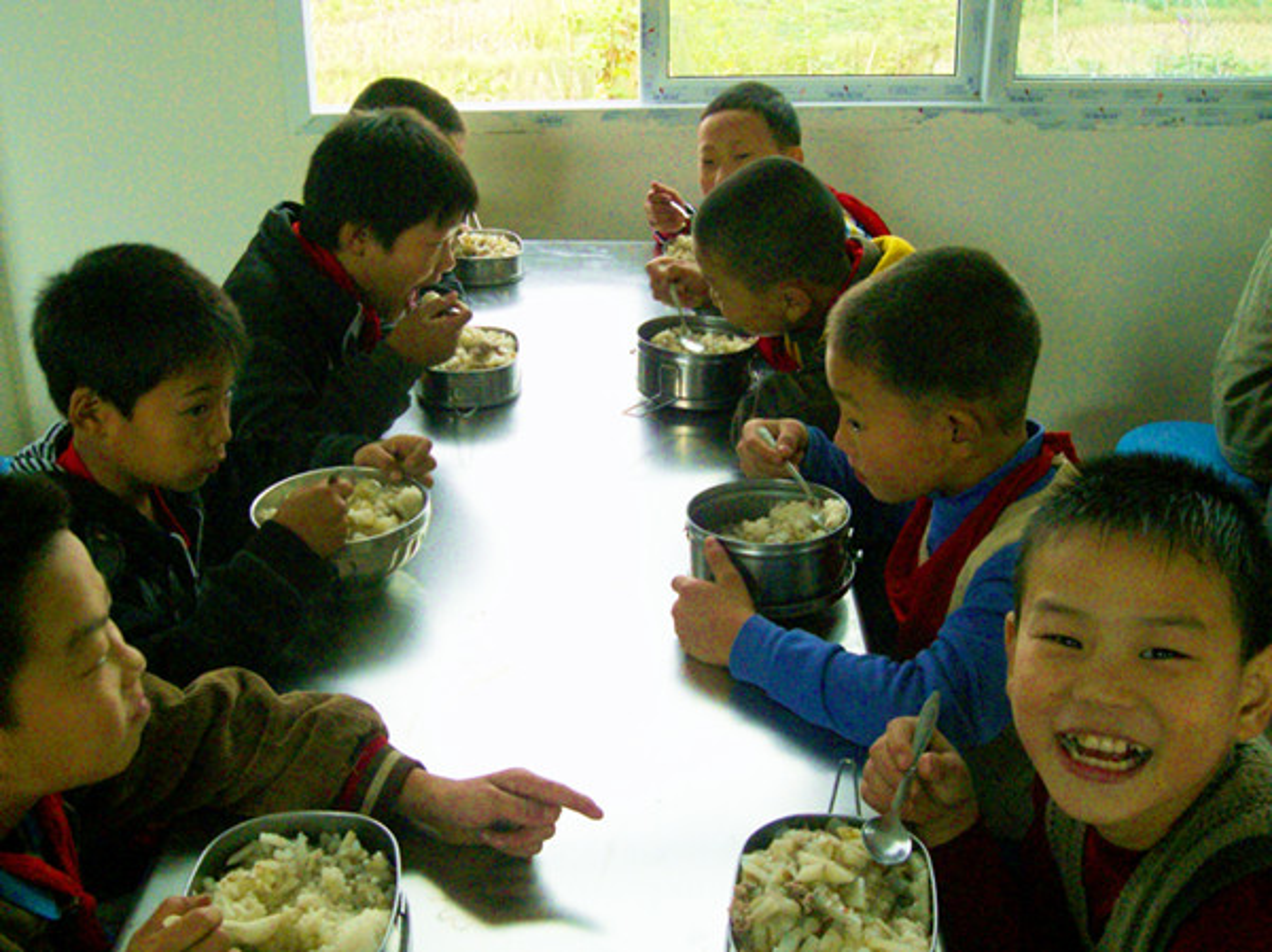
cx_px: 636
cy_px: 476
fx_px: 1395
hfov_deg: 49.0
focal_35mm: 38
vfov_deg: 37.7
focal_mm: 6.3
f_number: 3.1
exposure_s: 1/80
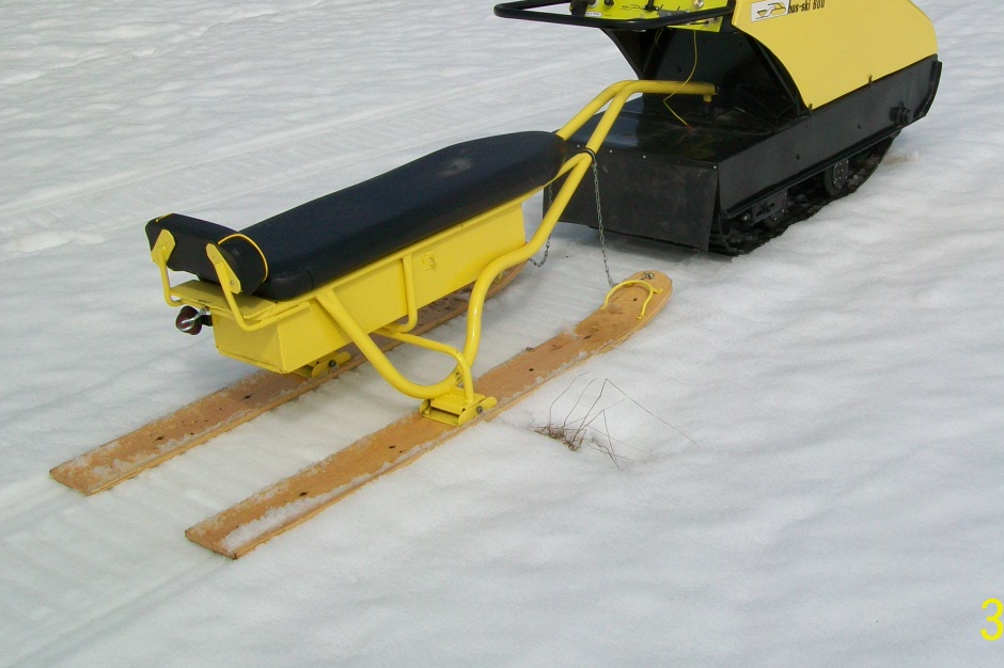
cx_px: 641
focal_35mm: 51
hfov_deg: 38.6
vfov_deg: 26.3
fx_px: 1422
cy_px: 217
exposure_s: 1/1280
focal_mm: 6
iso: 64
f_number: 4.8
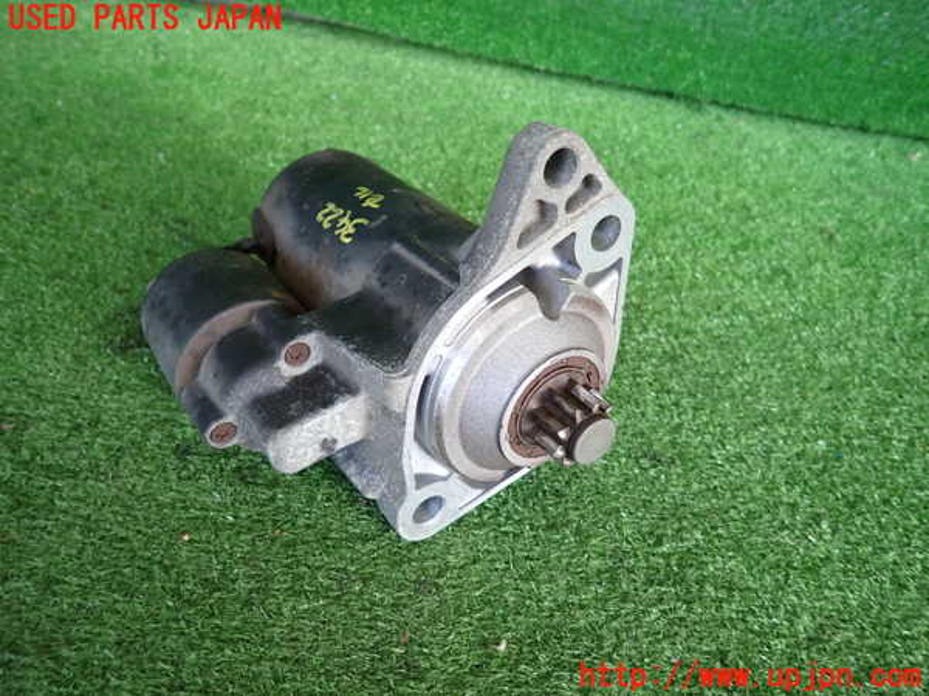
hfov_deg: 69.4
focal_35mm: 25
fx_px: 671
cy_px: 348
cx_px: 464
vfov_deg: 54.9
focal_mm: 4.5
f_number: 2
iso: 200
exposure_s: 1/100
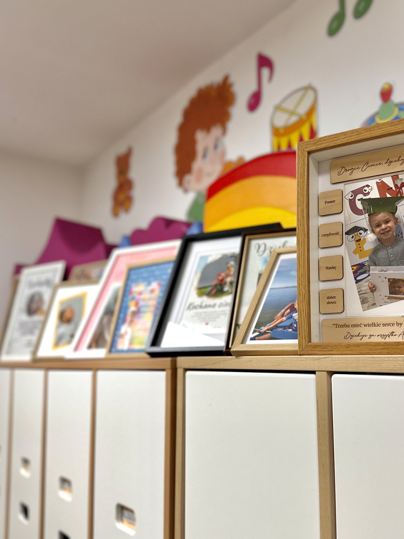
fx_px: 545
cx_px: 236
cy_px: 293
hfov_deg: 40.6
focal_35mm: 35
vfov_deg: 52.6
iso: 160
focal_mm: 6.86
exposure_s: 1/100
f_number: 1.78
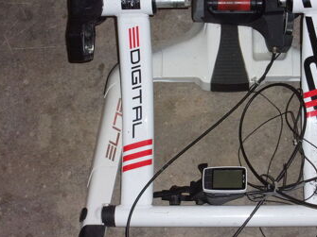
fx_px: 696
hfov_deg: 25.5
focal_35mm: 76
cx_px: 222
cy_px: 110
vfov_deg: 19.4
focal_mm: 9.5
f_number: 4.9
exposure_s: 1/34
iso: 250
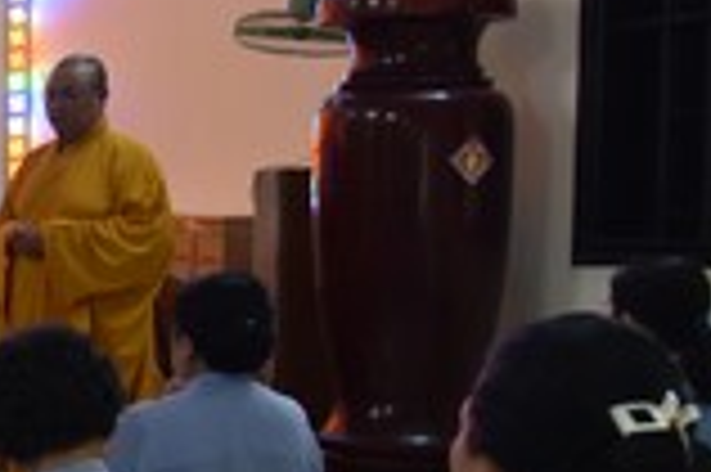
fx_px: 1953
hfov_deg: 16.6
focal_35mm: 99
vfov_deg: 13.7
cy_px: 400
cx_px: -630
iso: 1400
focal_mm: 24
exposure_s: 1/60
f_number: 4
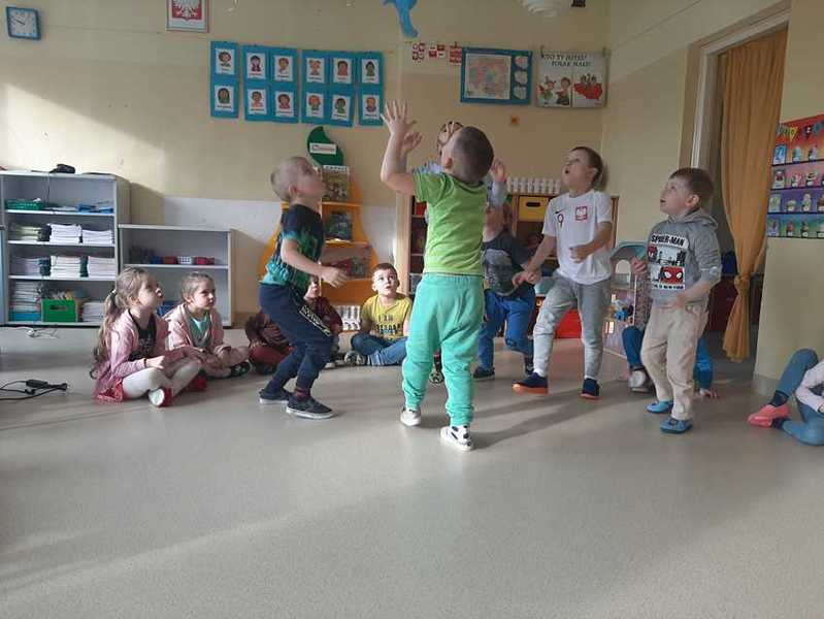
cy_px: 310
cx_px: 412
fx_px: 619
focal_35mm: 26
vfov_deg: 53.1
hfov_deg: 67.3
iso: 80
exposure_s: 1/100
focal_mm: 3.93
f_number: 1.7
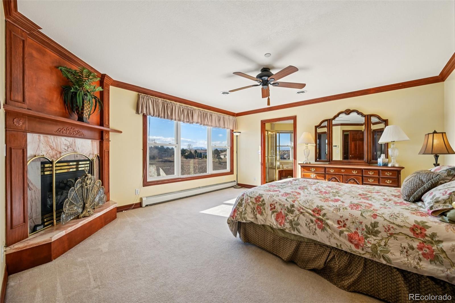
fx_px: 177
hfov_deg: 104.3
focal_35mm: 14
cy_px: 152
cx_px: 228
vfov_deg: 81.2
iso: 64
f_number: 8
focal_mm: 14
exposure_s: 1/50
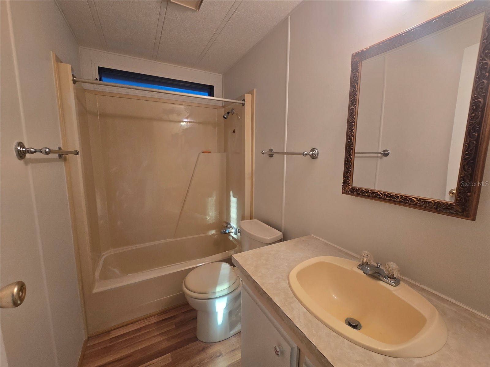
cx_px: 245
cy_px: 184
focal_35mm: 13
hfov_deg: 106.2
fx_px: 184
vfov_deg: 89.9
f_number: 2.2
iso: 80
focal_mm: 2.2
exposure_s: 1/60
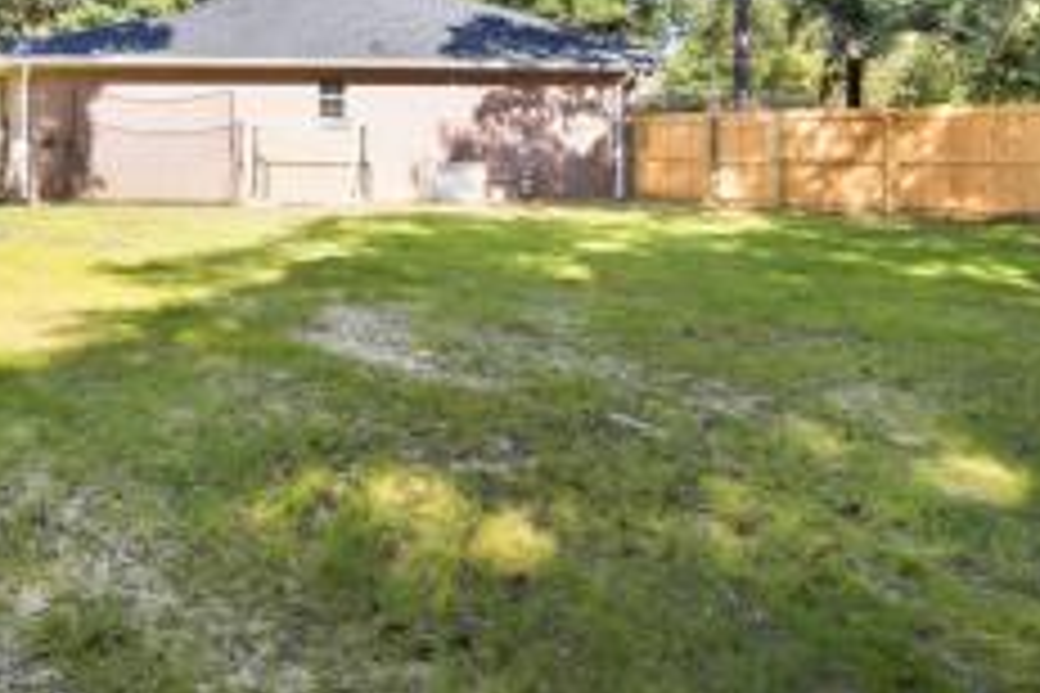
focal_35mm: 35
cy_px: 153
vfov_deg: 36.7
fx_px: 1011
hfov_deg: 49.2
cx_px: 126
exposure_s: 1/25
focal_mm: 18
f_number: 11
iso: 200
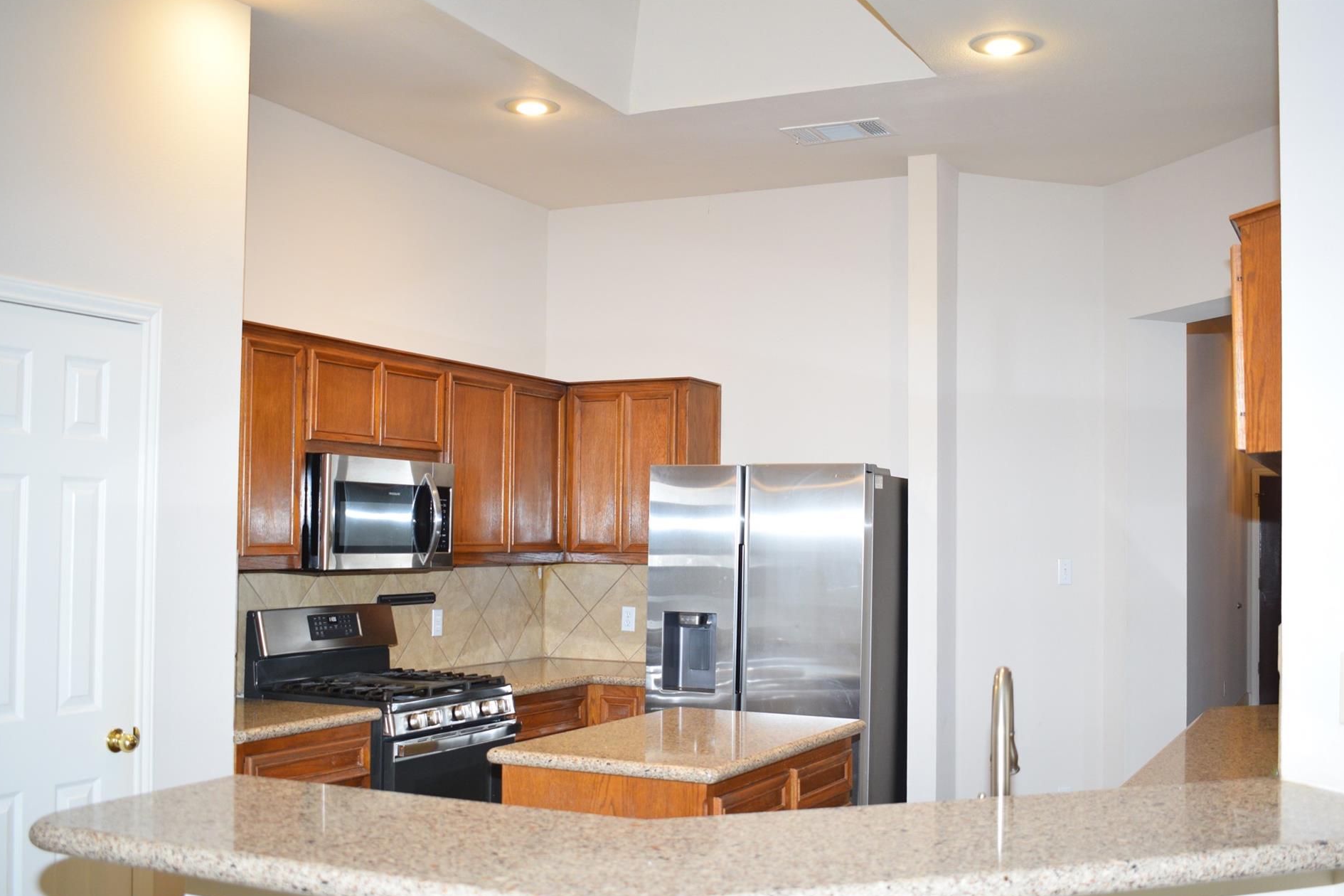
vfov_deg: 34.2
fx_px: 1456
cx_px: 698
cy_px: 480
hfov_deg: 49.5
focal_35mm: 39
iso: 560
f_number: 4
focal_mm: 24
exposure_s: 1/60
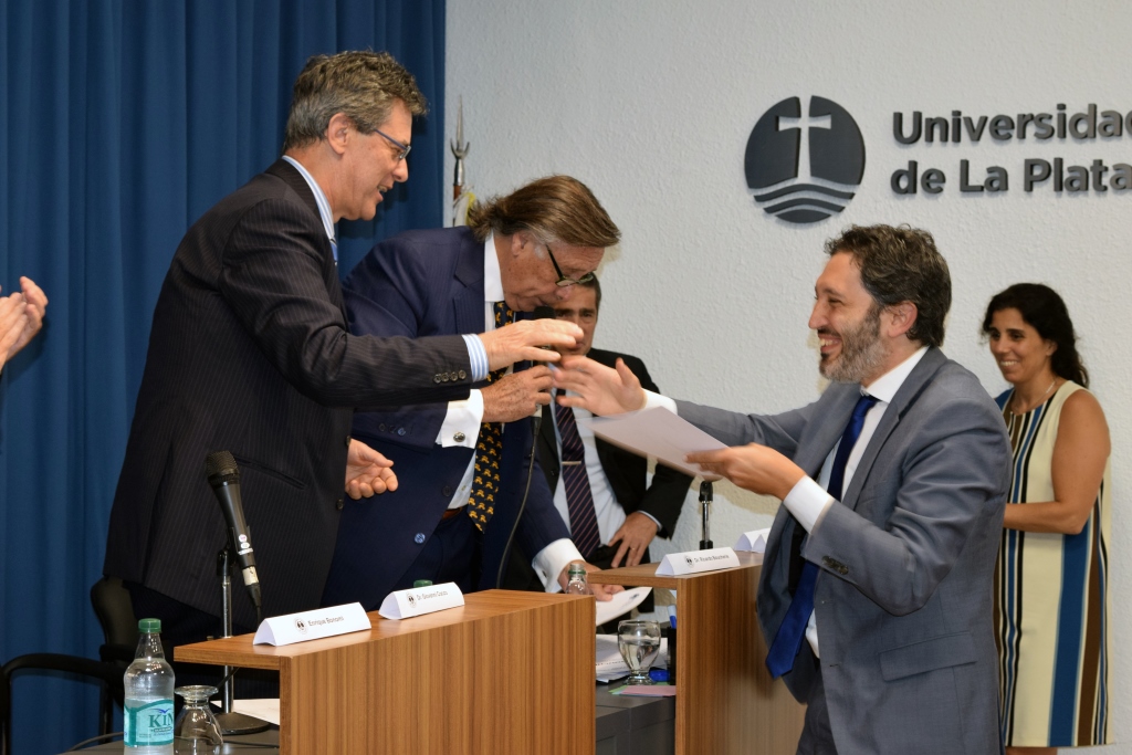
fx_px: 2359
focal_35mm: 75
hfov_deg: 27.0
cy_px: 378
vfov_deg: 18.2
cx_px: 566
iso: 900
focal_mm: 50
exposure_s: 1/60
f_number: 5.6
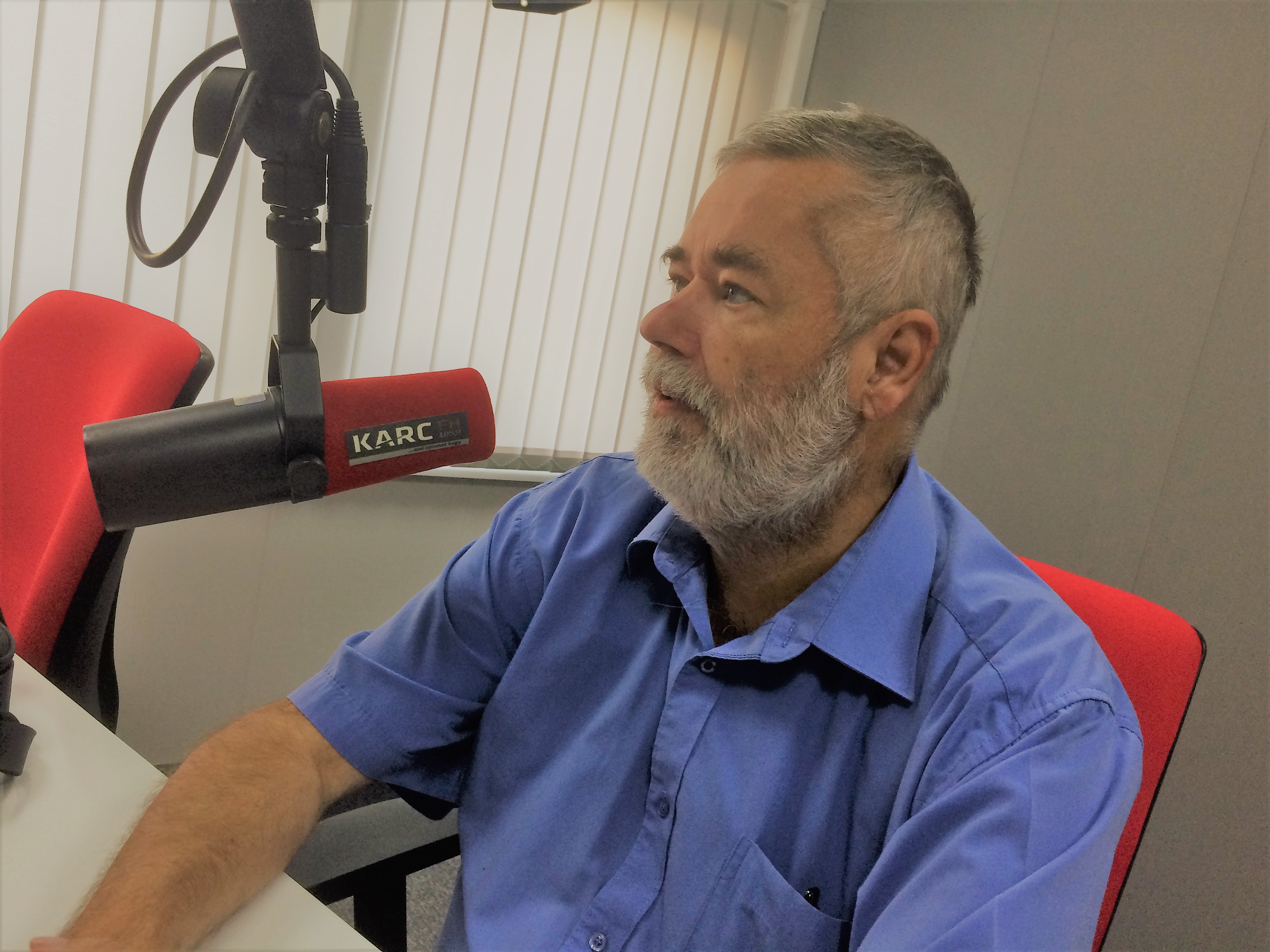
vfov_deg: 48.2
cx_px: 635
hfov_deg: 61.7
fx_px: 1064
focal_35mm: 29
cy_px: 476
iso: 40
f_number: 2.2
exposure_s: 1/33
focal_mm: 4.15
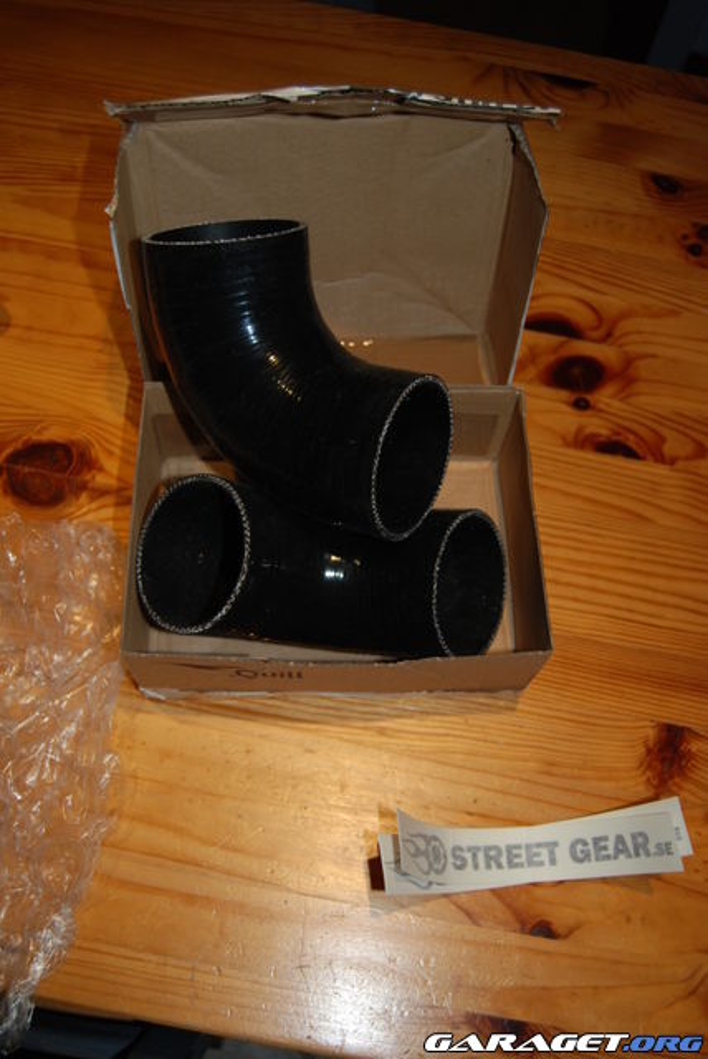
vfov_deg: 57.2
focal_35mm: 33
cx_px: 354
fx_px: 971
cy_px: 530
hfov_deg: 40.0
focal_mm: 22
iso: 200
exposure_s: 1/60
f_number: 3.8
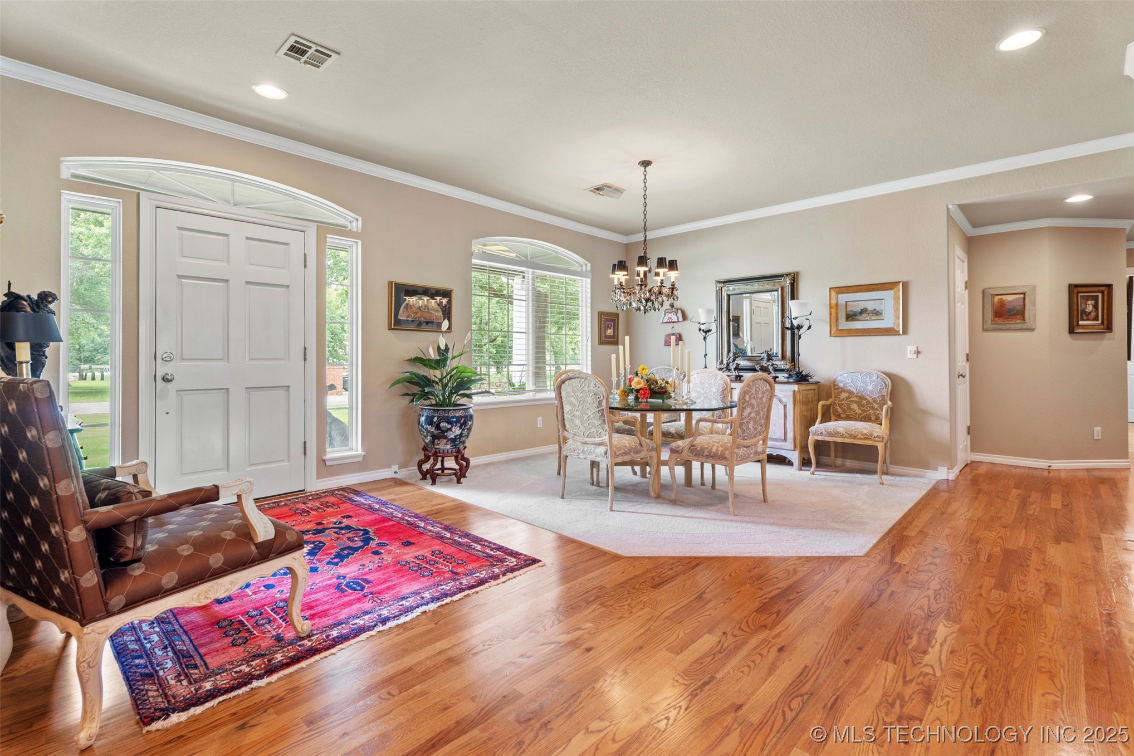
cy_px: 378
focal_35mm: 16
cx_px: 567
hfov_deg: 96.7
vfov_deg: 73.7
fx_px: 504
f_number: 9
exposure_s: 1
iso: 250
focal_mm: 16
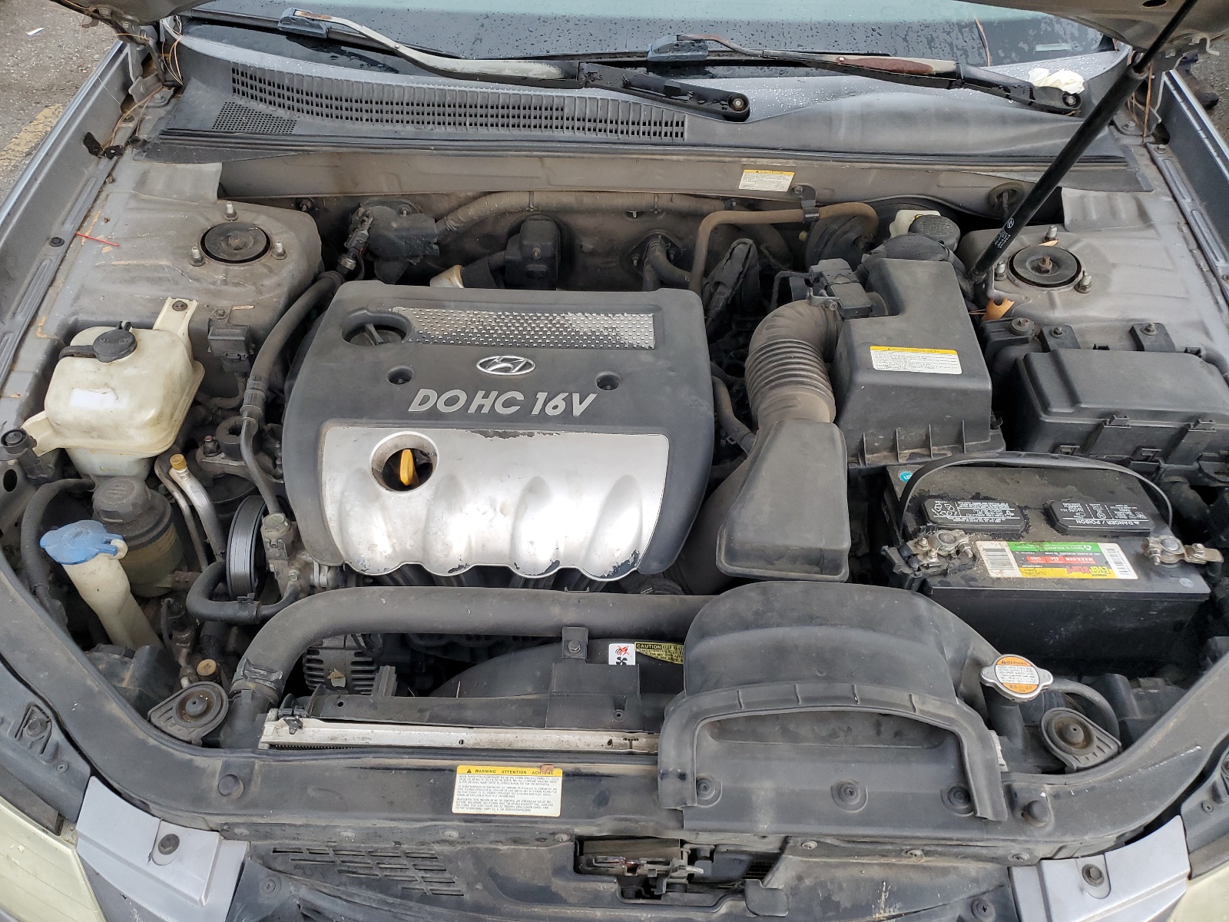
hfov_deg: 67.3
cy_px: 461
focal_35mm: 26
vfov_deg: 53.1
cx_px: 614
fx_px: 923
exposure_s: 1/120
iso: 82
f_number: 1.5
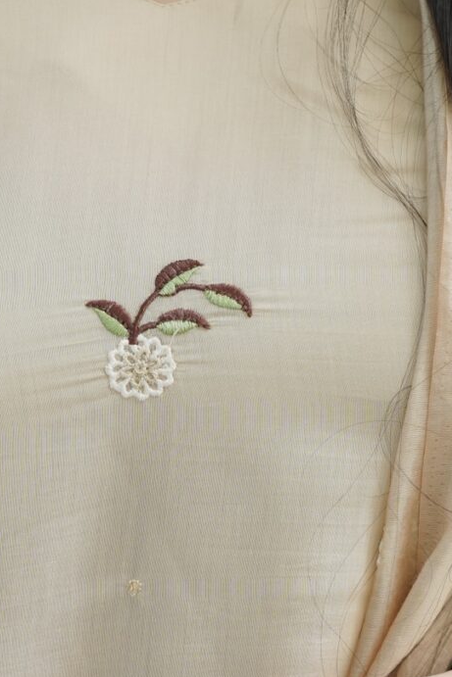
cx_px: 136
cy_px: 830
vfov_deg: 6.5
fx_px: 5929
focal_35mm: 315
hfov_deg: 4.4
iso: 500
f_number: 2.2
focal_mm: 85
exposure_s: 1/500
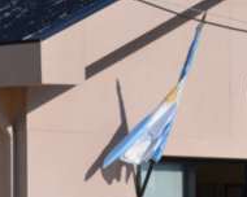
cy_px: 277
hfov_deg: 10.3
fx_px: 1374
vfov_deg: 8.1
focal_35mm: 188
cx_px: 183
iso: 100
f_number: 10
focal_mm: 32
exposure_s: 1/400
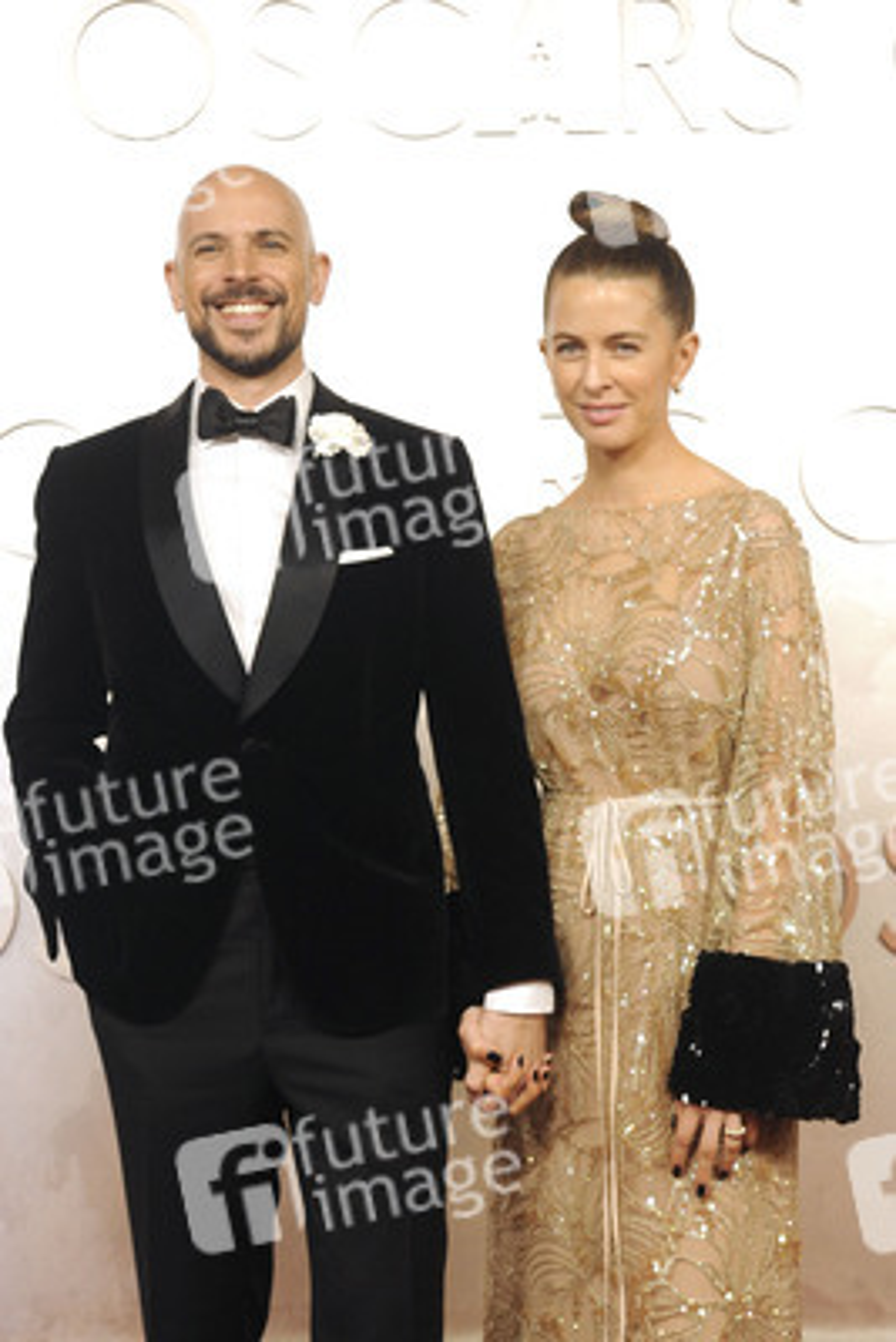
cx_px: 448
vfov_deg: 35.6
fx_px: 2089
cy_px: 671
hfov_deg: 24.2
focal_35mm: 56
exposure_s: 1/160
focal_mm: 56
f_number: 7.1
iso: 2500
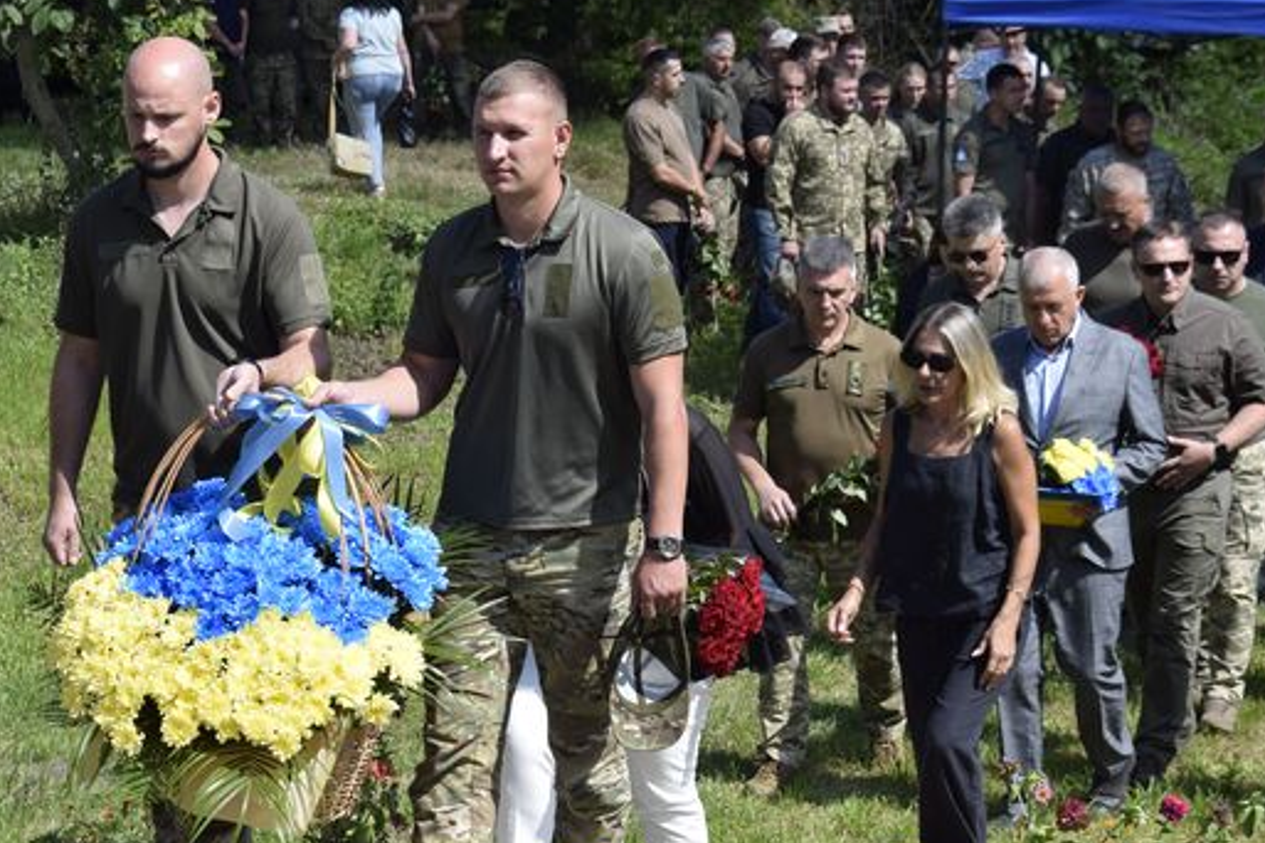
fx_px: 4242
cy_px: 420
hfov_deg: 17.0
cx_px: 589
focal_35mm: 121
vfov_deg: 11.4
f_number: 9
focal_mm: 55
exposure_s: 1/320
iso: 200
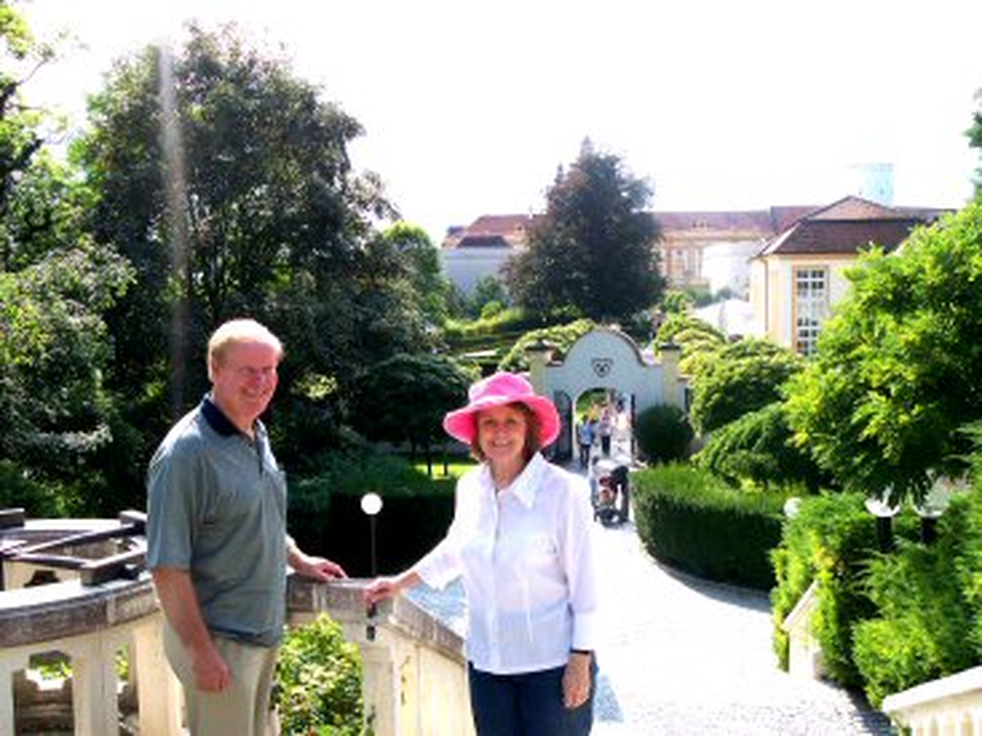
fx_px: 1078
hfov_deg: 49.0
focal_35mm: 38
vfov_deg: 37.7
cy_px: 368
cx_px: 491
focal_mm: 8
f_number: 4.8
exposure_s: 1/250
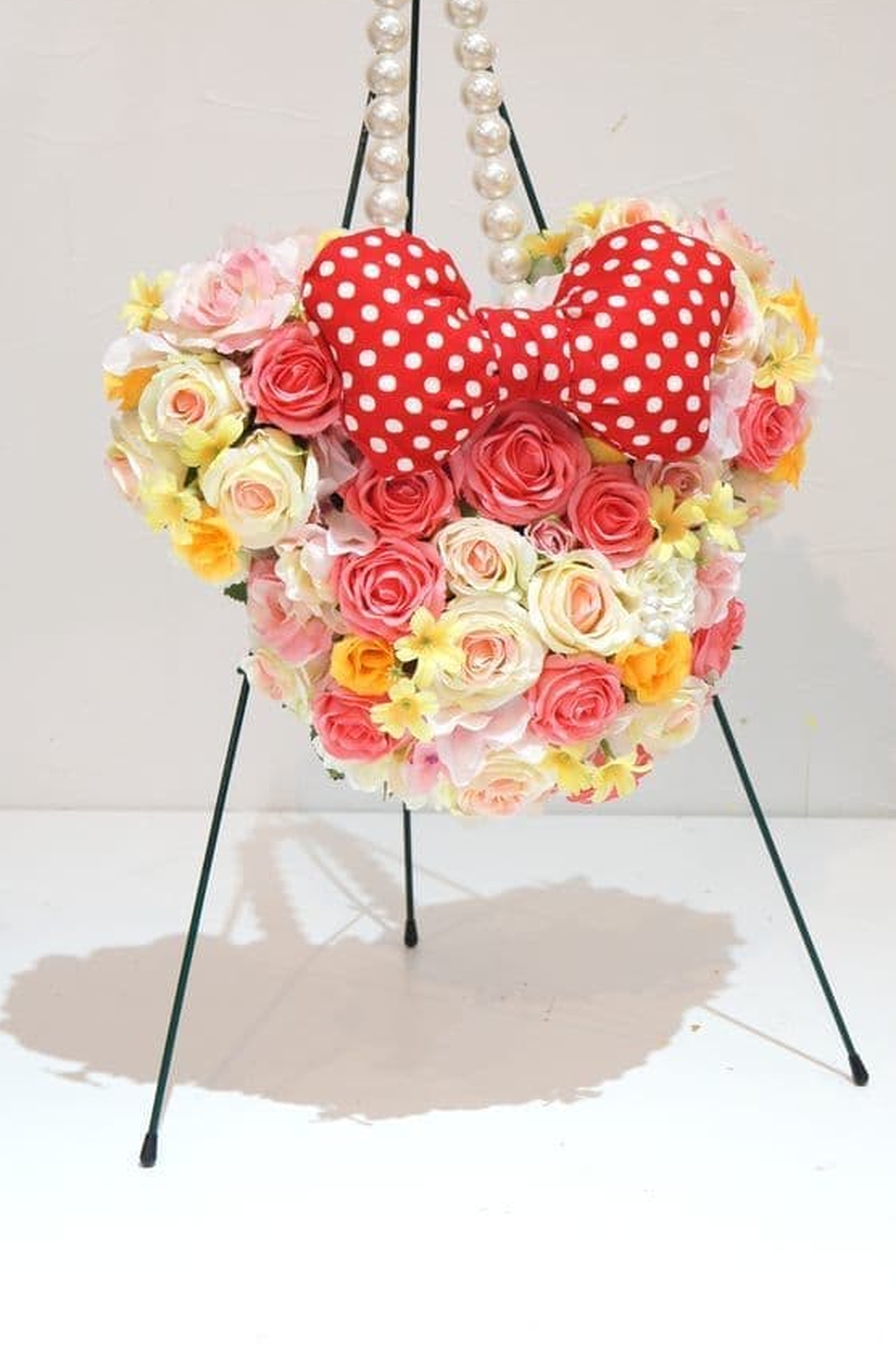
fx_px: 2952
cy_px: 551
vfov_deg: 25.6
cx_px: 471
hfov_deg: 17.3
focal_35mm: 79
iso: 200
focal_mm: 44
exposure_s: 1/3
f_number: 9
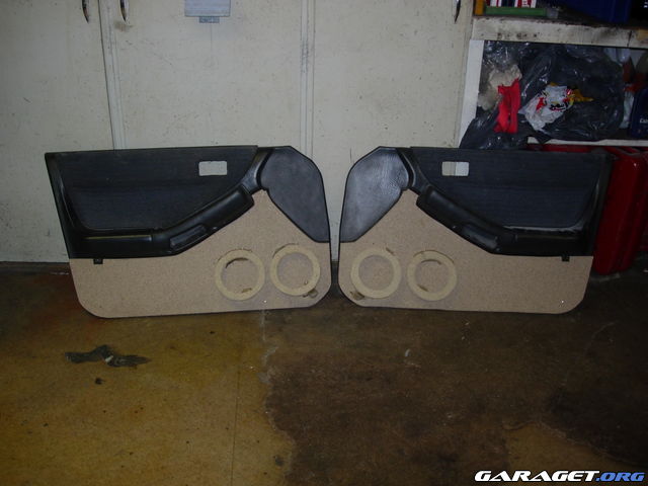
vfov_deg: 37.7
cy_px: 243
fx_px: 711
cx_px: 324
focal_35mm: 38
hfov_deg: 49.0
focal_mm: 7.8
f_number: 2.8
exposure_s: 1/64
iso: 79
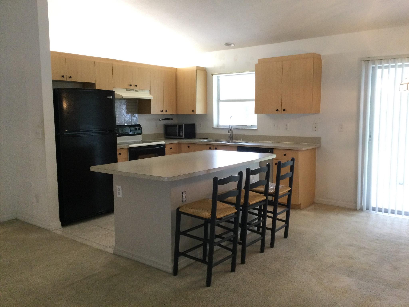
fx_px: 366
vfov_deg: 45.4
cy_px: 154
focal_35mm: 31
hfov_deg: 58.4
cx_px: 204
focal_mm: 3.3
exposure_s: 1/30
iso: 125
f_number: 2.4
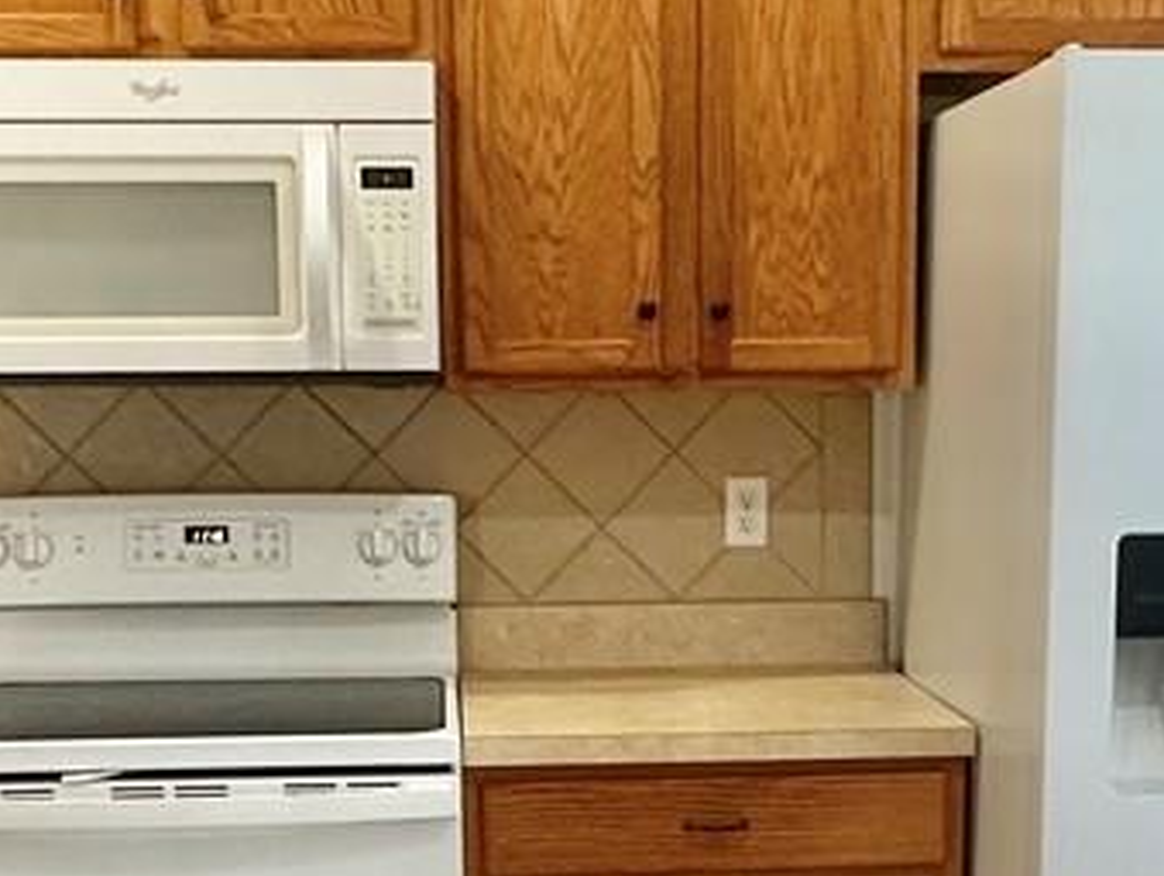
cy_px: 728
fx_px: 2222
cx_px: 594
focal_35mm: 66
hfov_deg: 29.4
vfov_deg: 21.9
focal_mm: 2.22
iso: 320
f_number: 2.2
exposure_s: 1/120
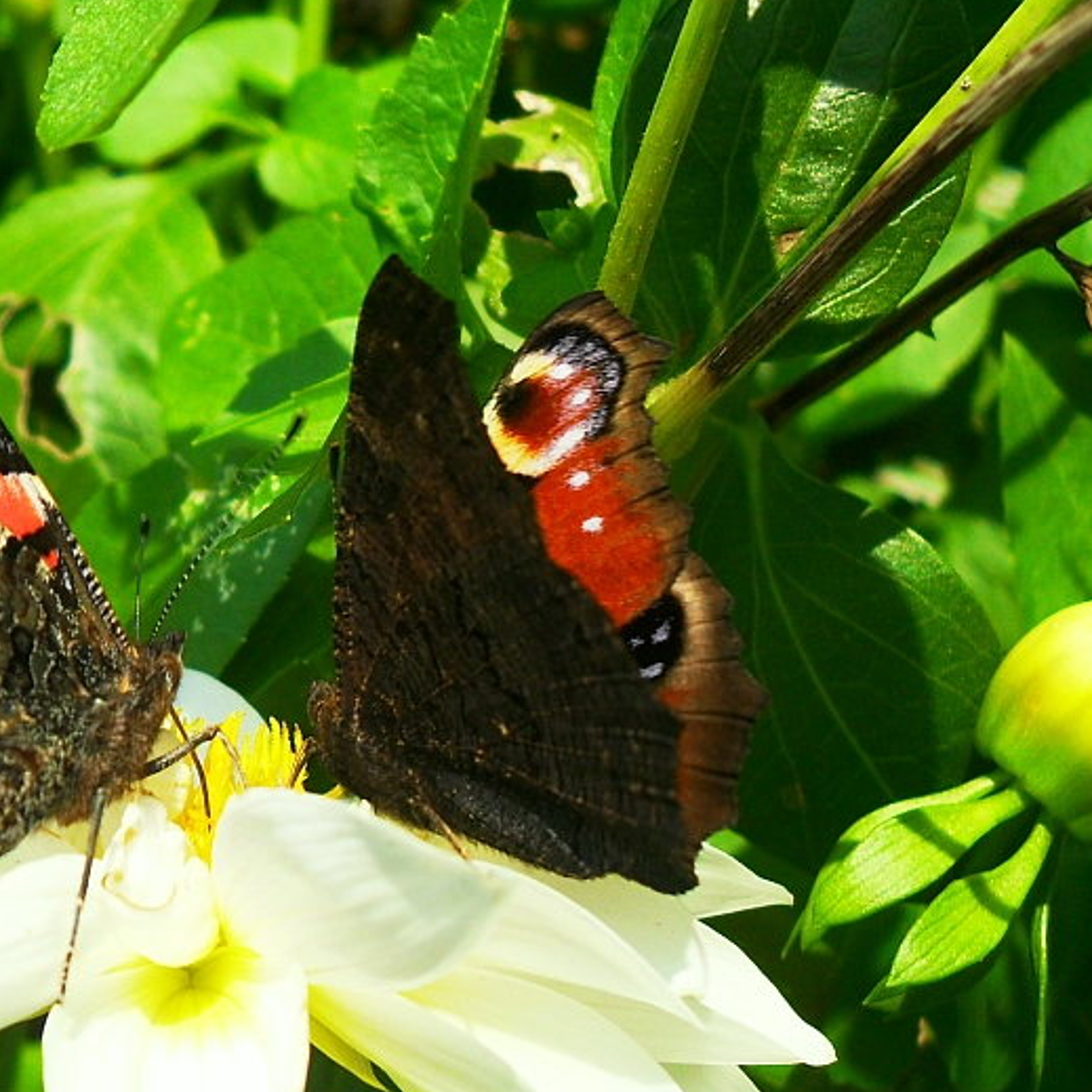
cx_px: 267
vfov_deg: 28.1
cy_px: 661
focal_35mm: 61
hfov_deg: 27.7
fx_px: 2177
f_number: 8.9
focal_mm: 6.2
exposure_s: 1/90
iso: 100
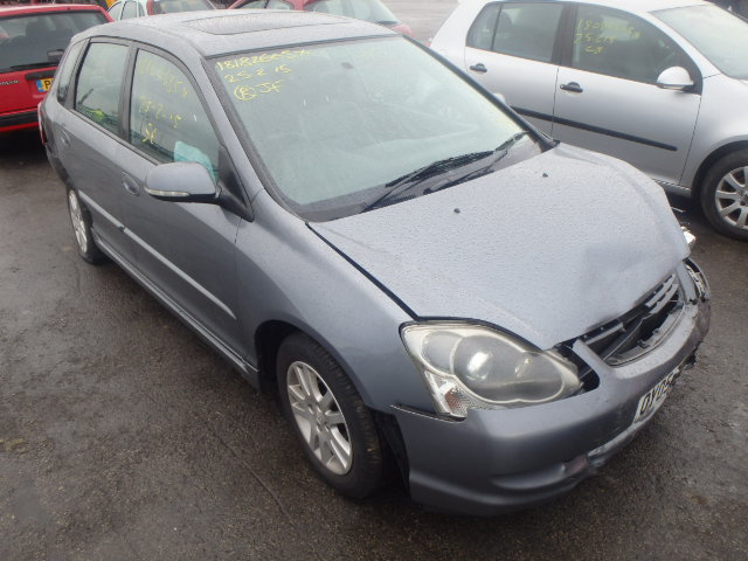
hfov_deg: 63.4
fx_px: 605
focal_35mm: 28
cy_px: 280
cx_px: 374
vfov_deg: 49.7
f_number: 3.9
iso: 125
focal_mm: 5
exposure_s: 1/100
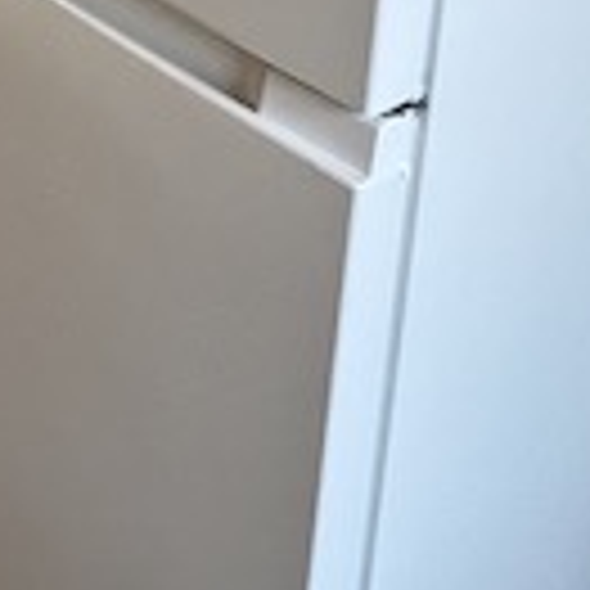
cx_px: -351
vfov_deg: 18.1
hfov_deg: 20.3
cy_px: -545
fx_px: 1350
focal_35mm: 70
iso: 160
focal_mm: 1.57
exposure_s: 1/120
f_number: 1.8
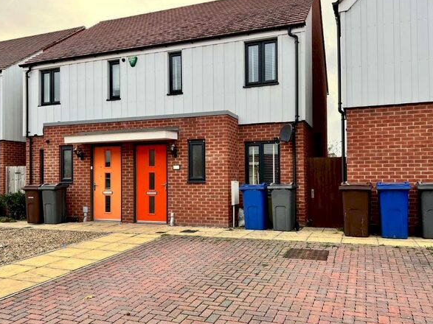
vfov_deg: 45.4
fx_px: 388
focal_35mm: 31
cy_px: 173
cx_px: 201
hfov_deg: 58.3
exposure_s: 1/302
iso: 50
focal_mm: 5.7
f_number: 1.5
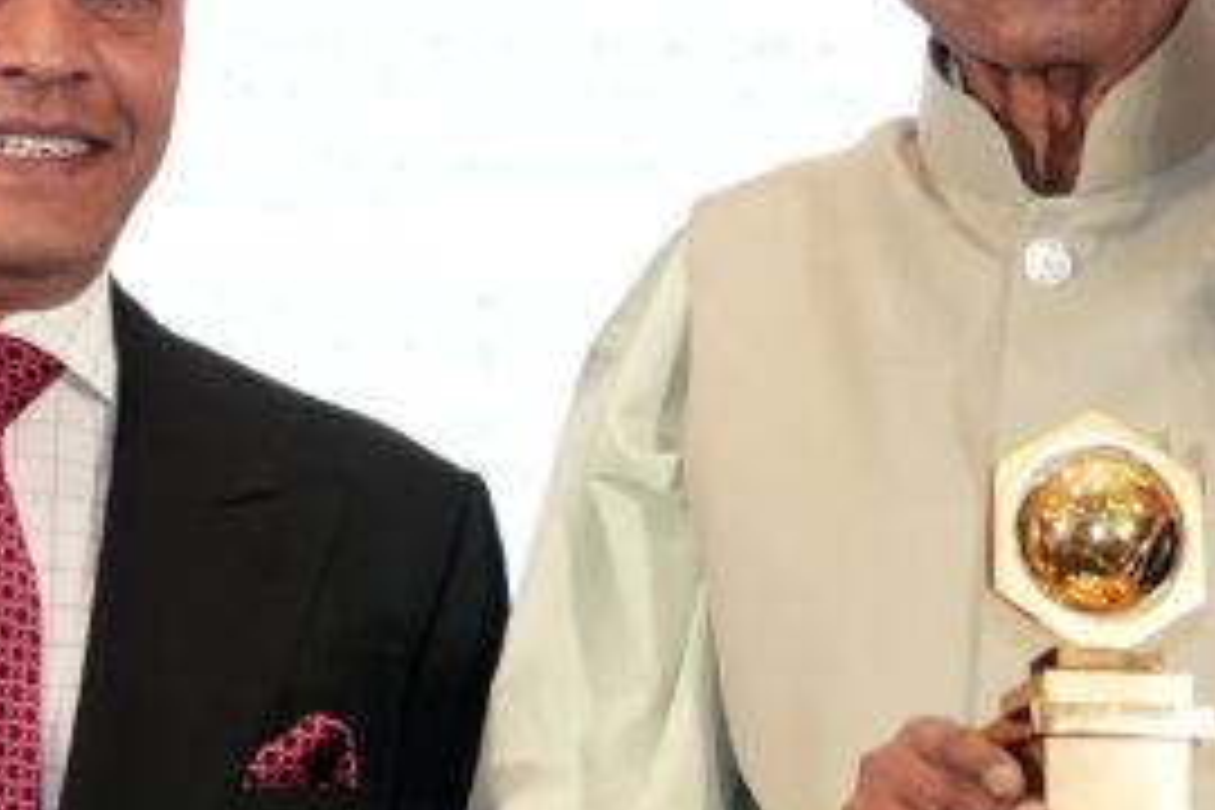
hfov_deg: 8.8
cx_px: 729
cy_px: 785
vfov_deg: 5.8
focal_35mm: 235
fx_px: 7931
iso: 800
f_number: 4
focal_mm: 66
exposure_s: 1/125
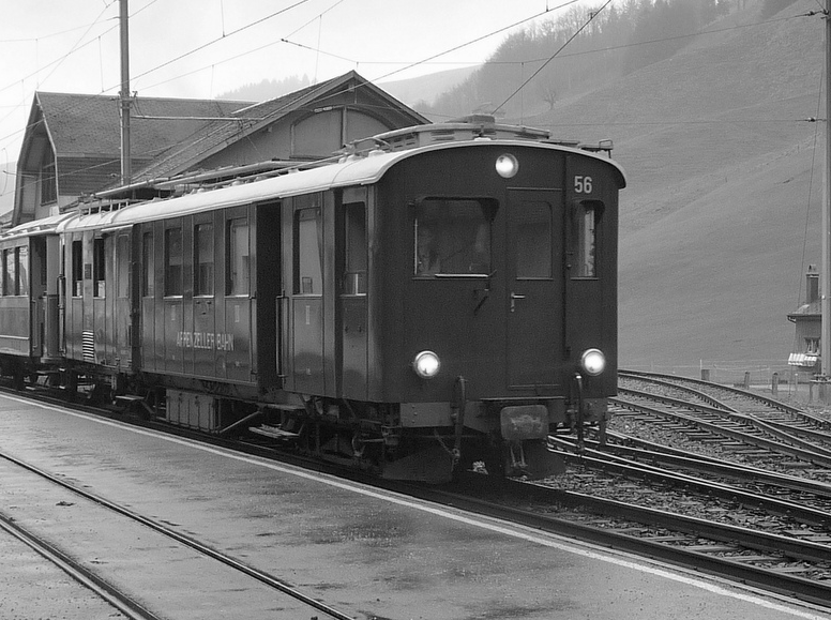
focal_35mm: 49
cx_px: 344
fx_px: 1174
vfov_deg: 29.6
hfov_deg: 38.9
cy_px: 279
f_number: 3.8
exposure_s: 1/50
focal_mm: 6.3
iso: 100
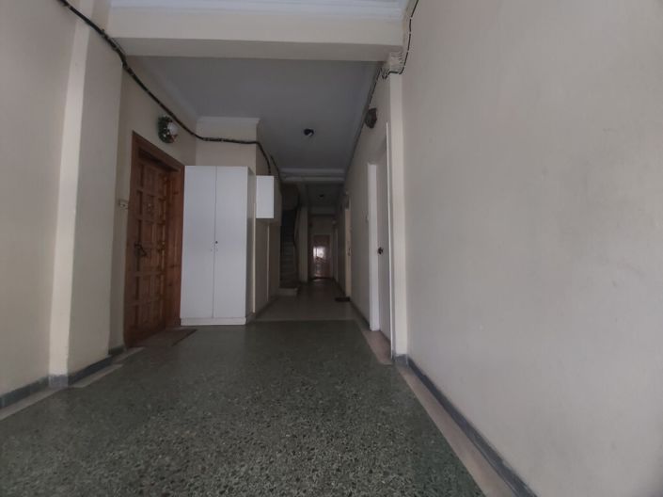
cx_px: 332
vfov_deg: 94.4
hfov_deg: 110.6
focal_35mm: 12
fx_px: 230
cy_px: 248
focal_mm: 1.42
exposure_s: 1/50
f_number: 2.2
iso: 101
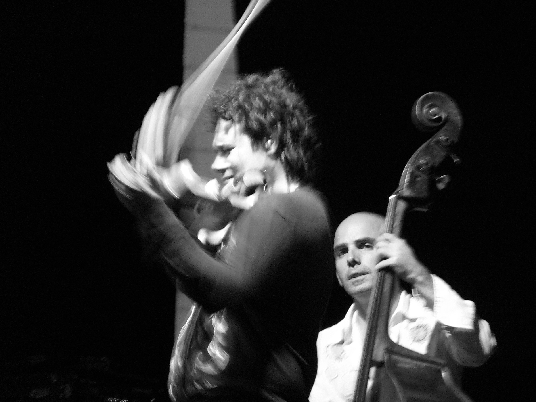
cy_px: 201
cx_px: 268
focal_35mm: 535
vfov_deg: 2.8
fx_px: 8284
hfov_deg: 3.7
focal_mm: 88.8
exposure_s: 1/13
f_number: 3.7
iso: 200
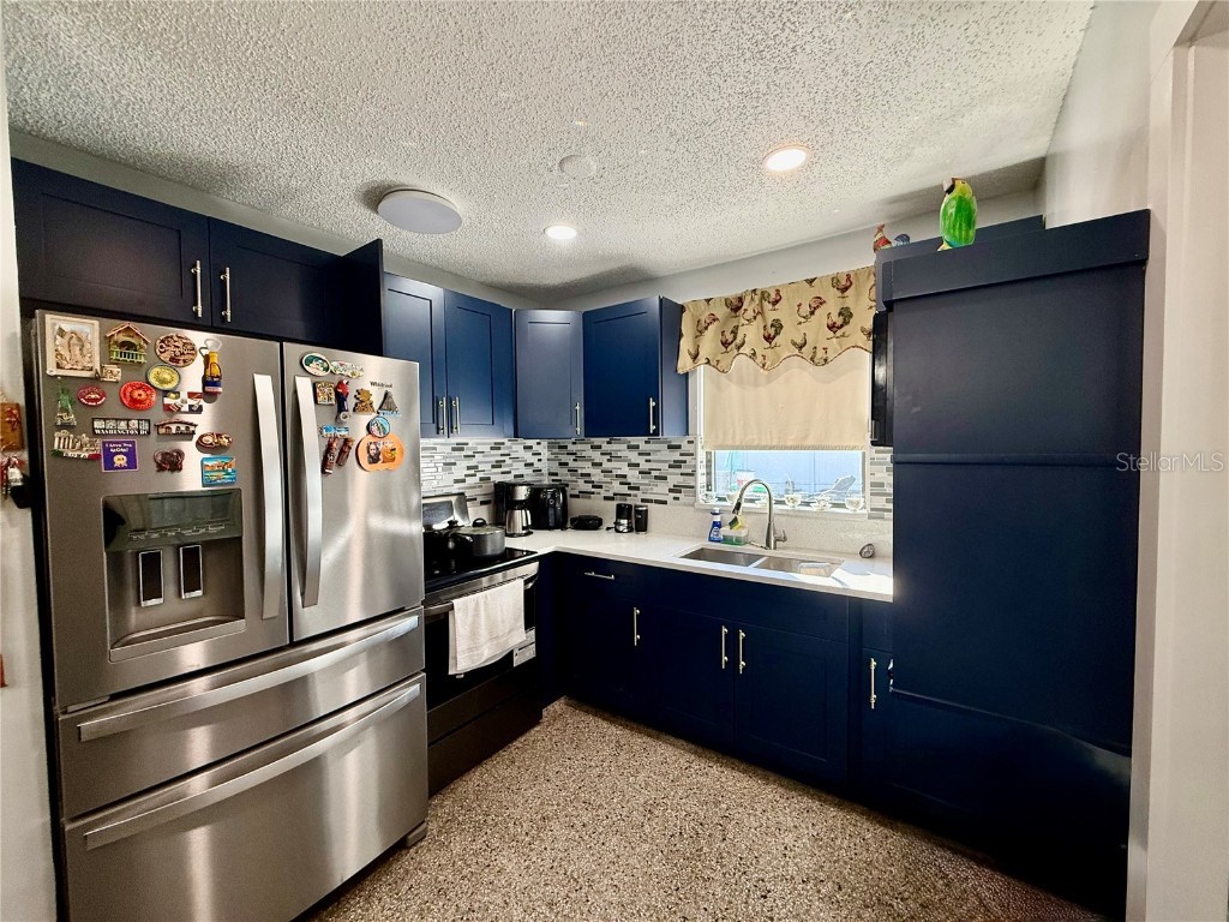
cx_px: 614
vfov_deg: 85.7
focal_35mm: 14
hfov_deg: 102.1
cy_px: 461
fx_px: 497
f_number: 2.2
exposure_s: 1/120
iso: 160
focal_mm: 2.22
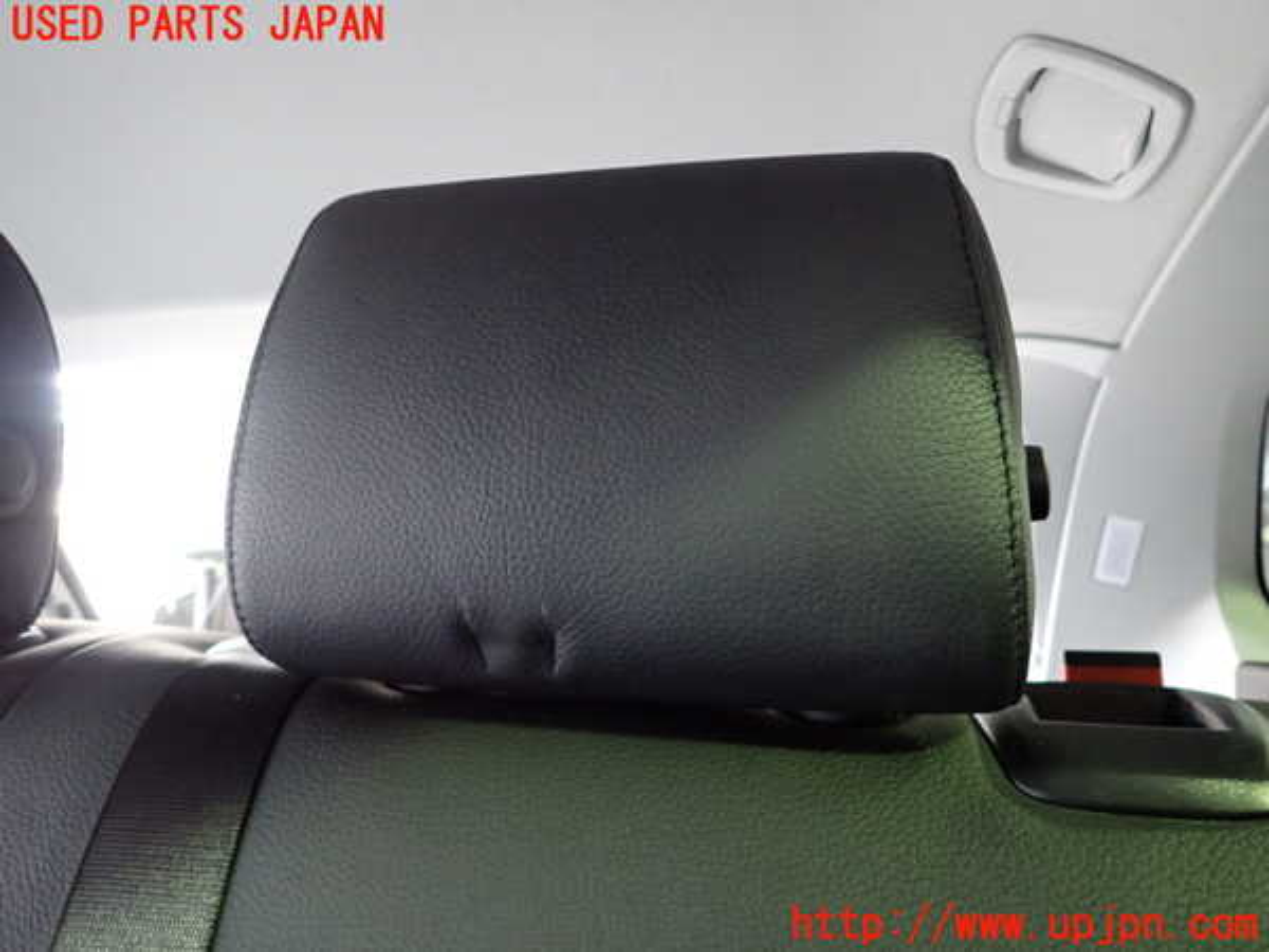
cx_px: 634
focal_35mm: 25
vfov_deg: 54.9
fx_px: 916
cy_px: 476
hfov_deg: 69.4
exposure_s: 1/25
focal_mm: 4.5
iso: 800
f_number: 2
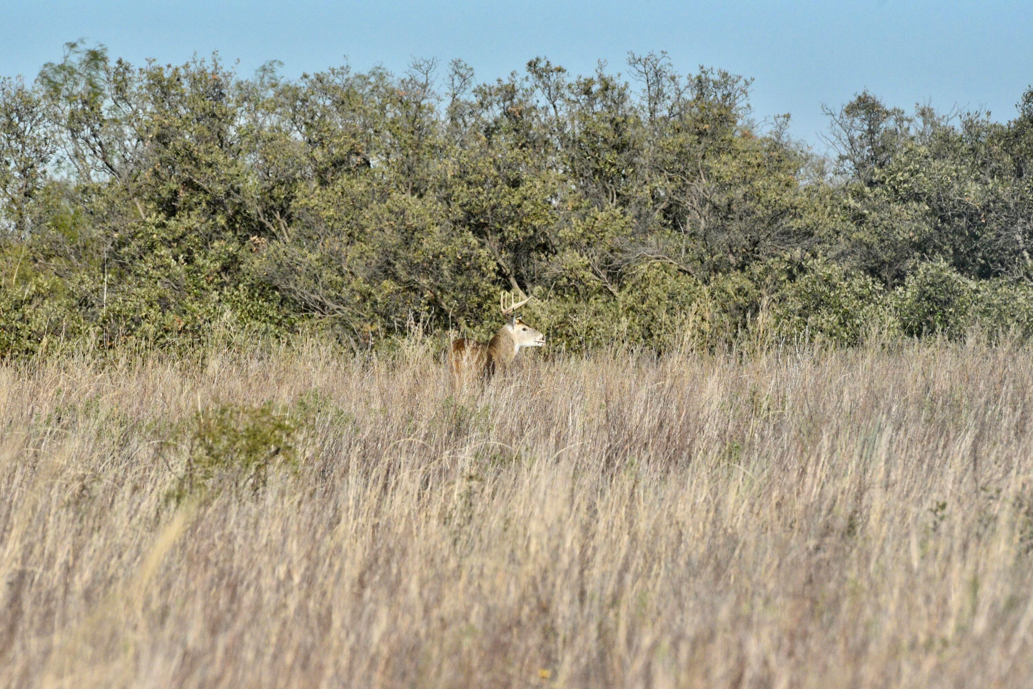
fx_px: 14351
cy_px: 344
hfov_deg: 4.1
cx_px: 516
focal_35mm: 500
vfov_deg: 2.8
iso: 6400
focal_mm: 500
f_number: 18
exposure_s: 1/4000
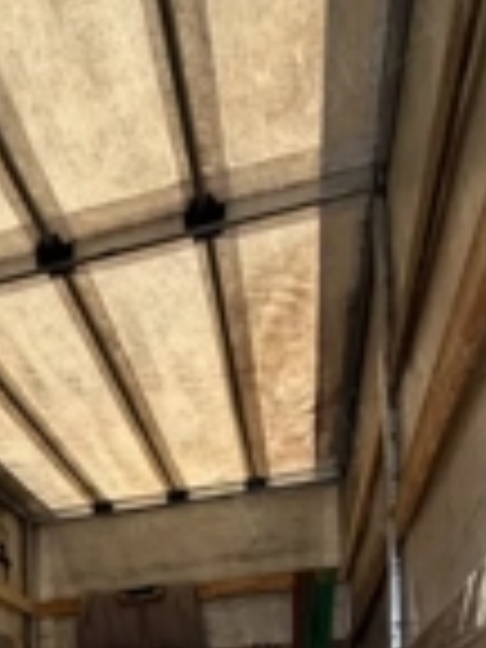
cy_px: 819
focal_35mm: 39
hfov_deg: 35.9
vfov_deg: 35.1
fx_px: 730
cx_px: 112
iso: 50
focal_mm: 2.22
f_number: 2.2
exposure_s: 1/99
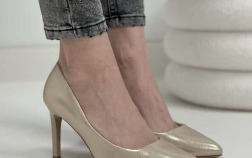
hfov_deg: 29.8
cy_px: 64
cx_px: 127
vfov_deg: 18.9
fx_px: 474
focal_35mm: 69
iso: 125
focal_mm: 6.86
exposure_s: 1/100
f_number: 1.78
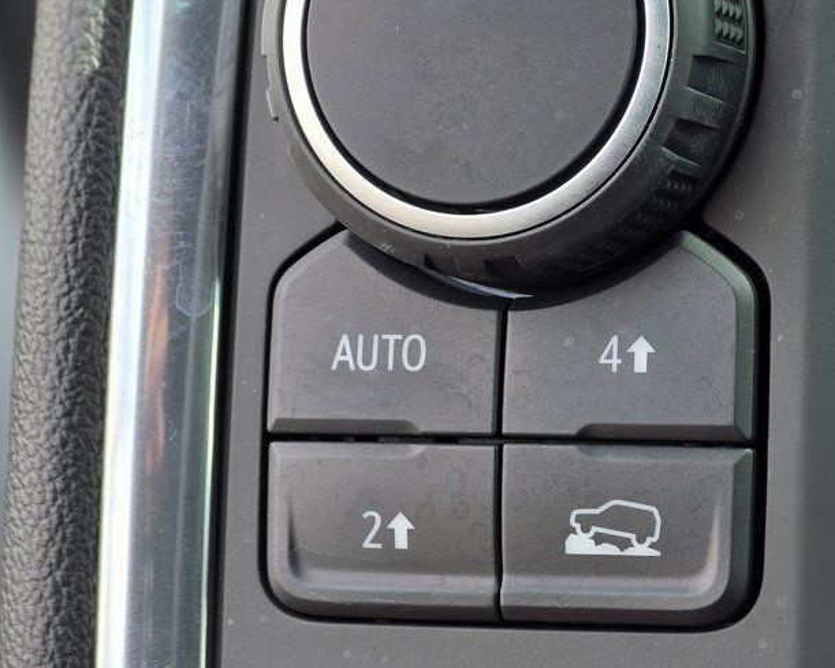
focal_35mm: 188
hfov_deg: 10.3
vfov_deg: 8.2
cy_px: 189
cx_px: 504
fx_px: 4647
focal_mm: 18.6
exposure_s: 1/120
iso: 50
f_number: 3.4
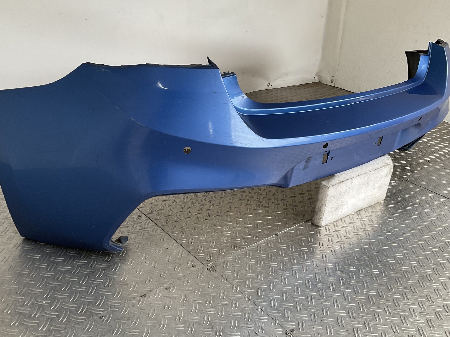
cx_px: 223
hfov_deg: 54.0
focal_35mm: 34
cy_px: 179
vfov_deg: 41.8
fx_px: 442
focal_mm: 3
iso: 40
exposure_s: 1/60
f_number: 1.8
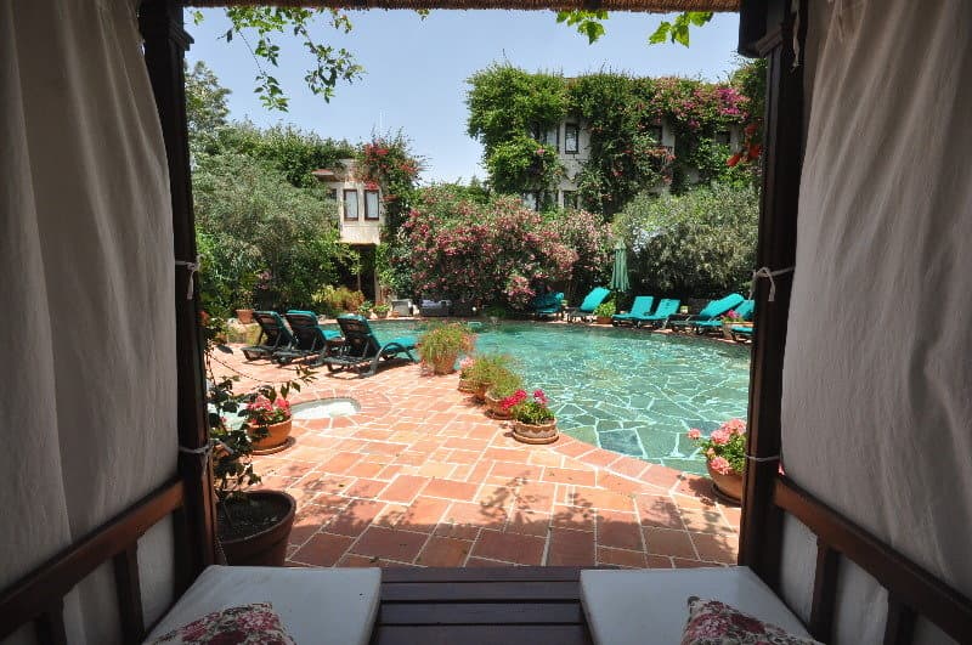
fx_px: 404
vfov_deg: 77.2
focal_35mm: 15
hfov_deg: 100.5
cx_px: 486
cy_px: 322
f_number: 10
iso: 400
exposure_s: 1/400
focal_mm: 10
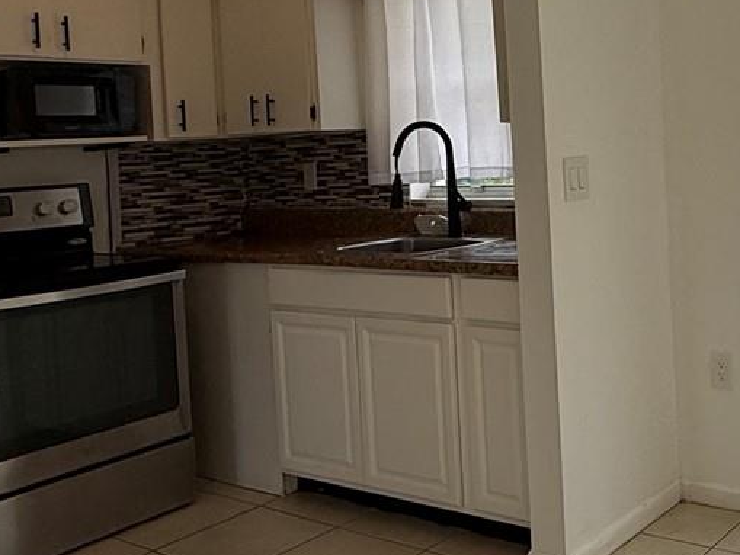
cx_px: 635
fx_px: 941
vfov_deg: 32.4
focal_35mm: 44
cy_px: 158
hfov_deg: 40.4
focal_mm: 2.22
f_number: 2.2
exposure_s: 1/554
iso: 64
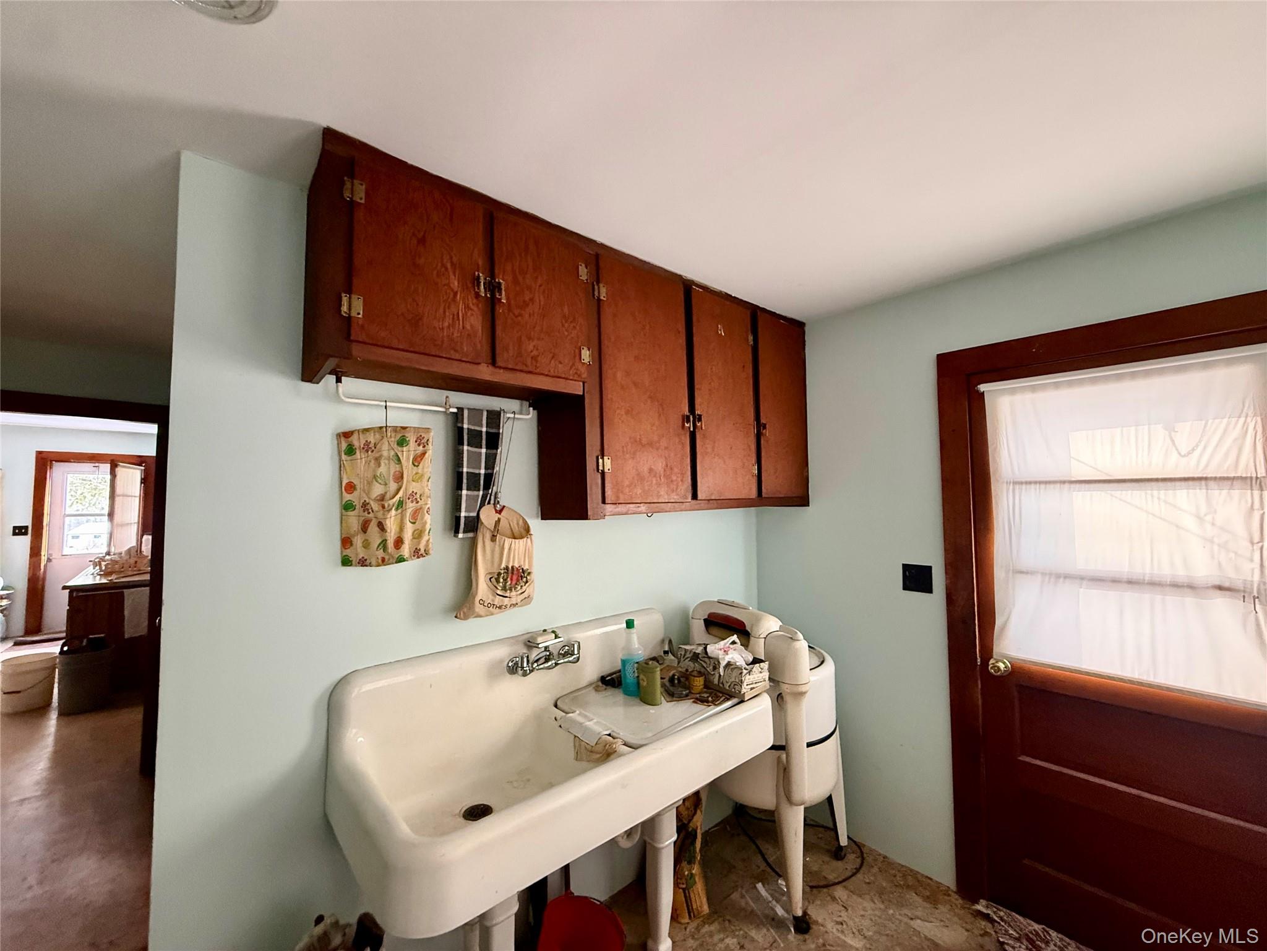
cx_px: 634
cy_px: 476
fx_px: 512
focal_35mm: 14
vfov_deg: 85.7
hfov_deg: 102.1
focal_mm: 2.22
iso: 500
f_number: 2.2
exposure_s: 1/60
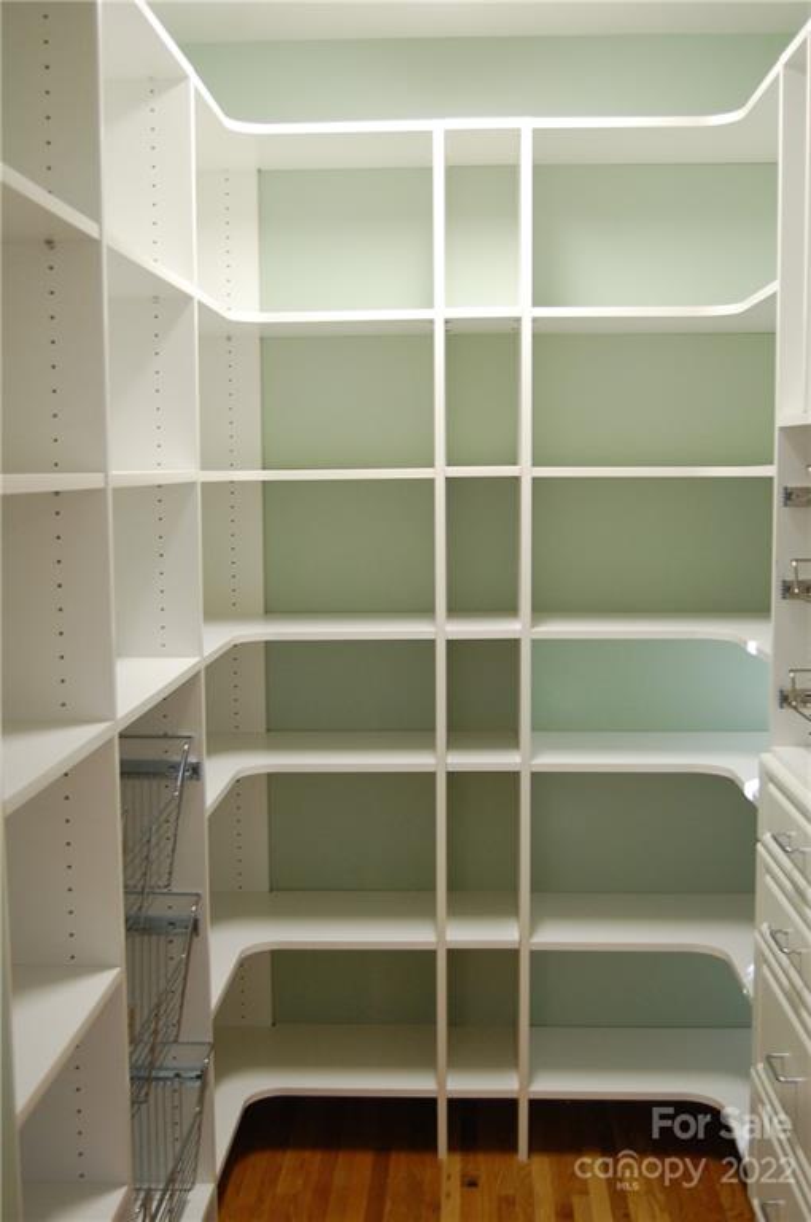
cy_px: 611
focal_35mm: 42
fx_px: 1423
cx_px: 406
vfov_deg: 46.5
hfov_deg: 31.8
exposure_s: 1/30
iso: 720
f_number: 4.2
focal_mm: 28
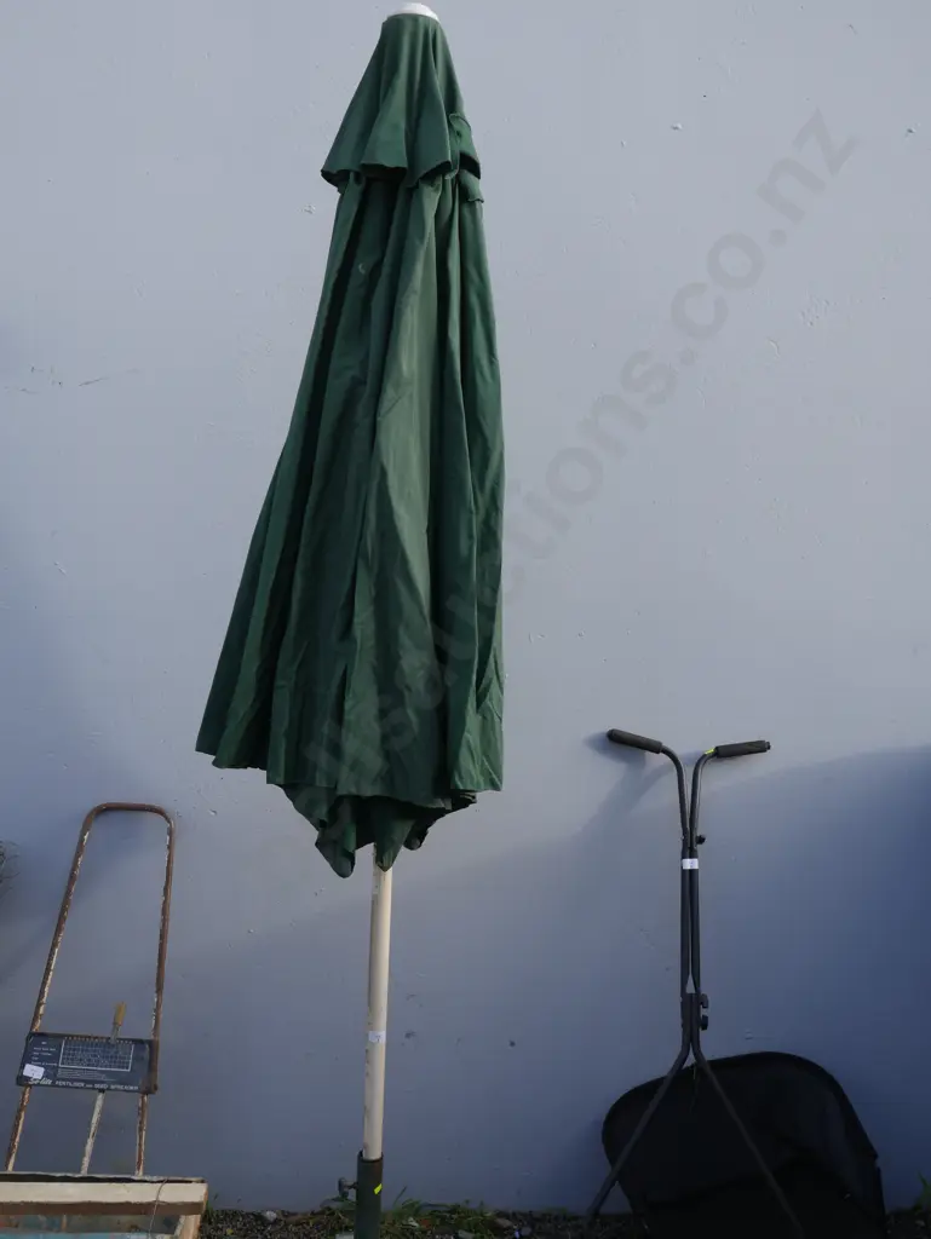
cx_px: 466
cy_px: 620
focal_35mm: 36
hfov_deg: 39.7
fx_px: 1290
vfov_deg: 51.3
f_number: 5.6
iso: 200
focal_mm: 18
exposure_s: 1/200
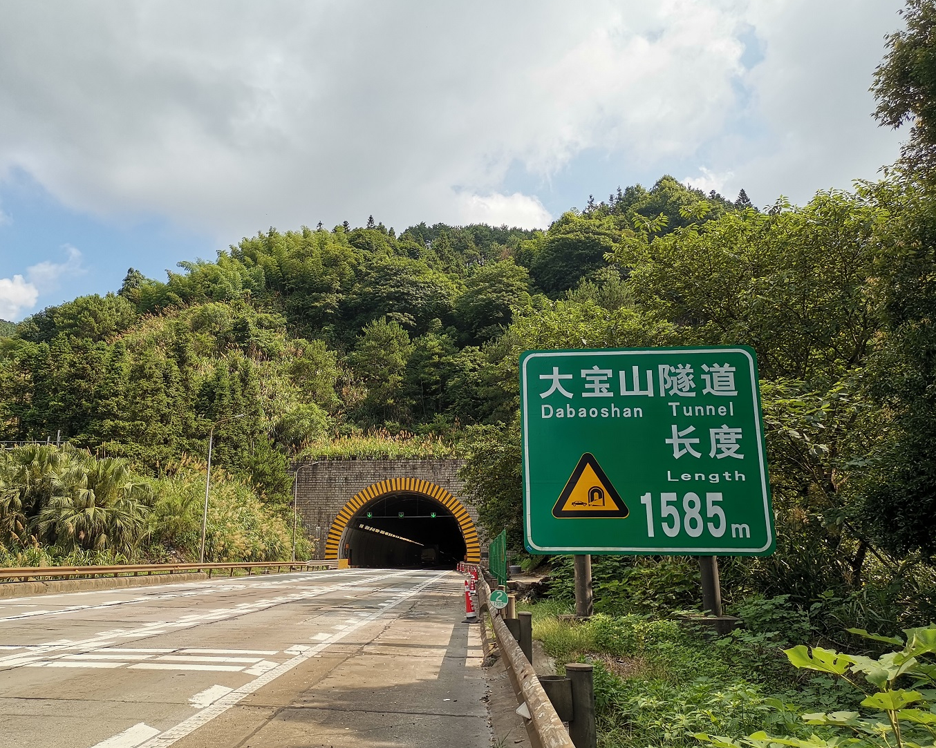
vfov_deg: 50.0
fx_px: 803
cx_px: 426
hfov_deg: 60.3
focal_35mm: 29
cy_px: 375
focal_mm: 5.3
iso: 50
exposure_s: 1/1905
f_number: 1.8
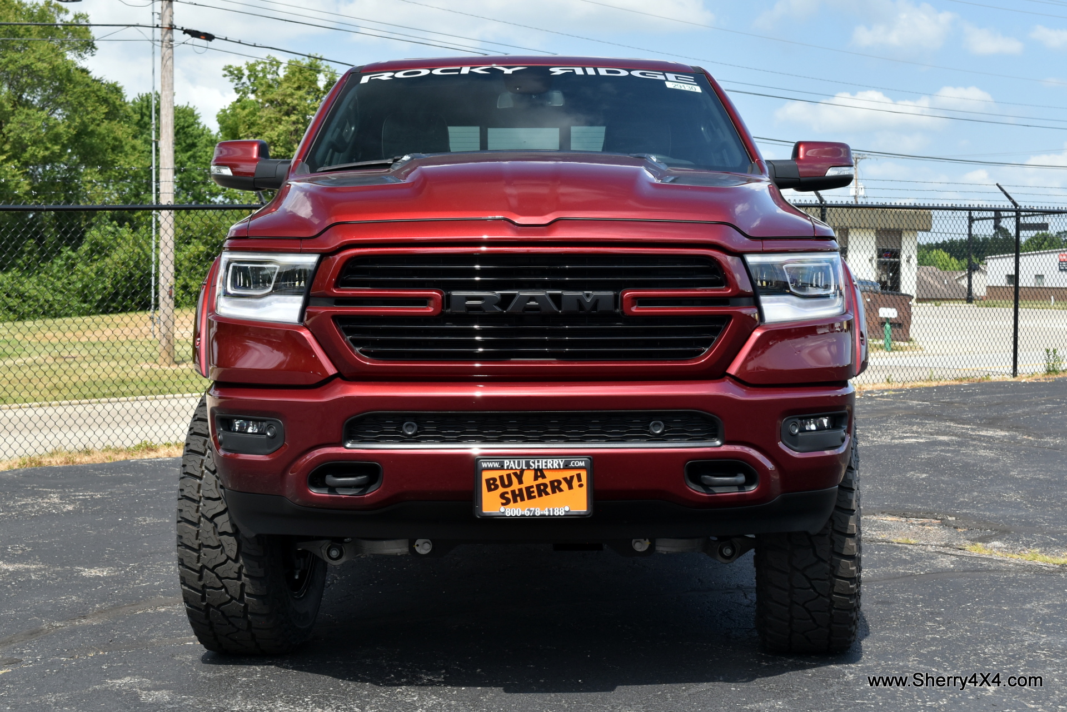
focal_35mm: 51
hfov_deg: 38.9
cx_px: 534
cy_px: 356
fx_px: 1512
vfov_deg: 26.5
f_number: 8
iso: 320
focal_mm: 34
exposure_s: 1/250
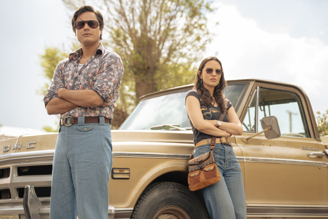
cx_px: 164
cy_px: 110
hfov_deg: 24.3
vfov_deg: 16.3
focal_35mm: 84
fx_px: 762
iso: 400
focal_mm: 83.6
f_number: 4
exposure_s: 1/1600
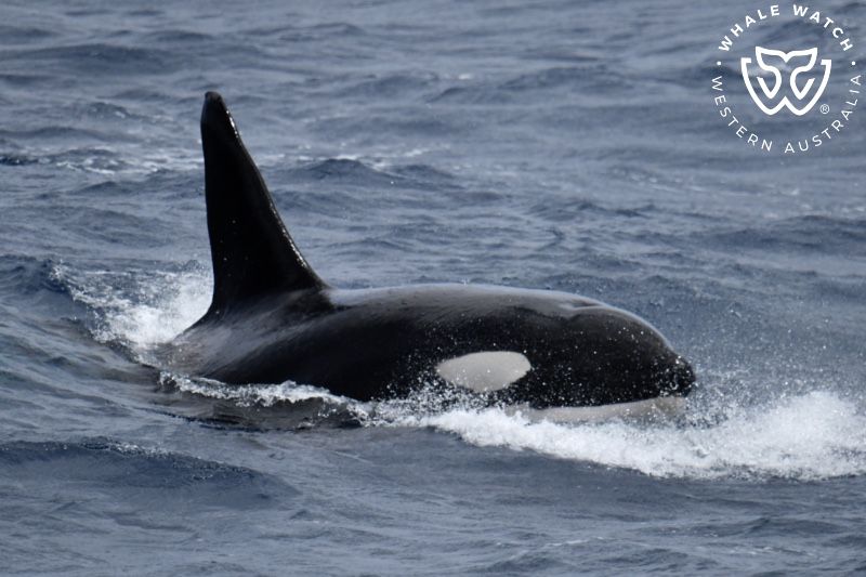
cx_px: 433
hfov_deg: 3.4
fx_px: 14429
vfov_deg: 2.3
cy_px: 288
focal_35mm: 600
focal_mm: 600
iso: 1000
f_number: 6.3
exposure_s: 1/8000
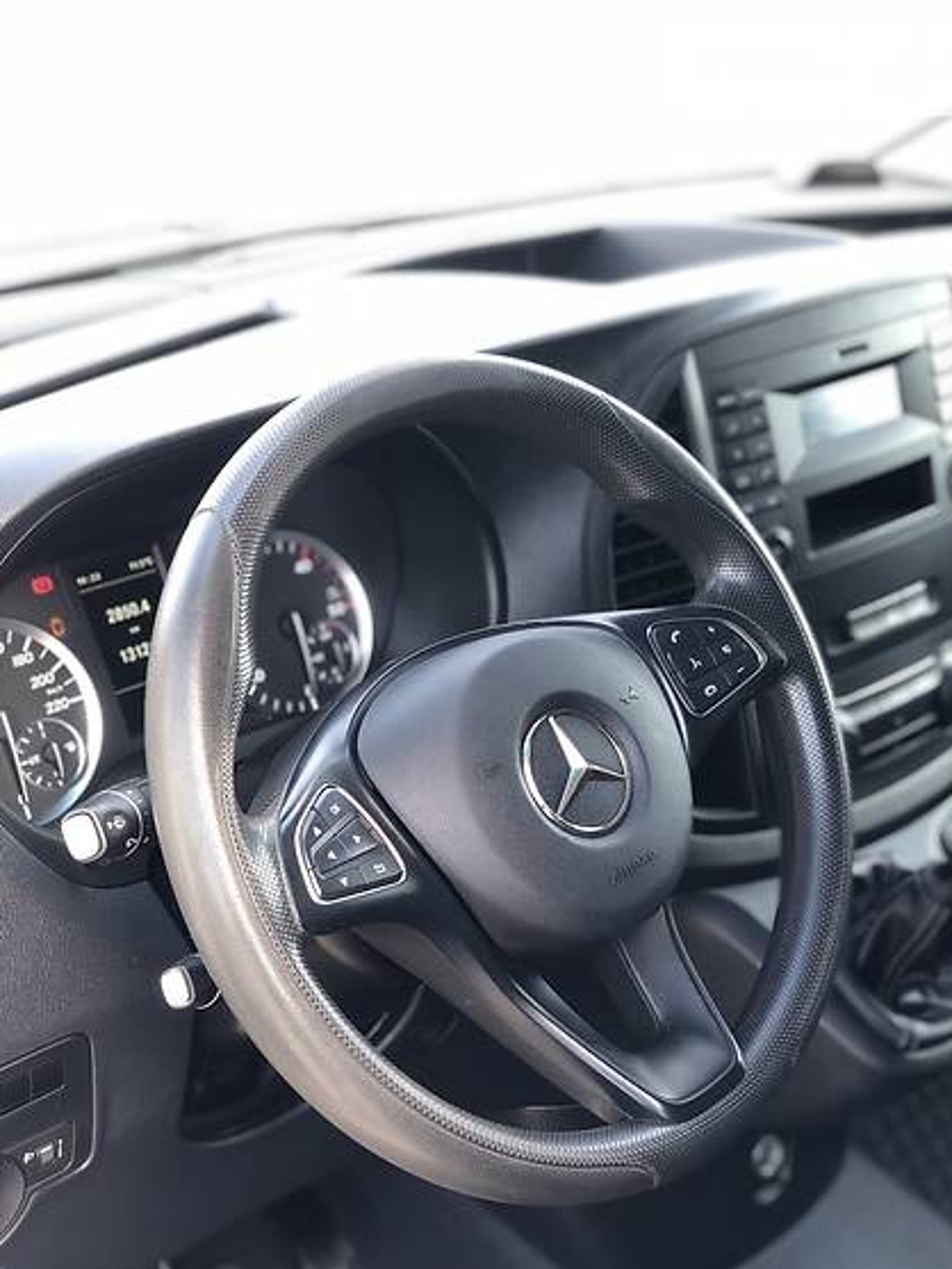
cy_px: 674
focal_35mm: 56
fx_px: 2053
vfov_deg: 34.3
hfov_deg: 26.1
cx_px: 510
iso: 64
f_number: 2.4
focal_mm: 6
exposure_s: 1/60
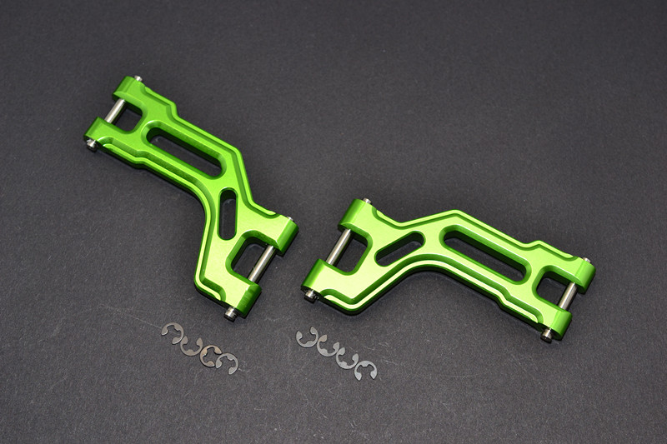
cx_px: 334
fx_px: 1111
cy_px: 222
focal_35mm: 60
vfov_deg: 22.6
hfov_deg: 33.4
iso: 100
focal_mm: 40
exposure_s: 1/60
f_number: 9
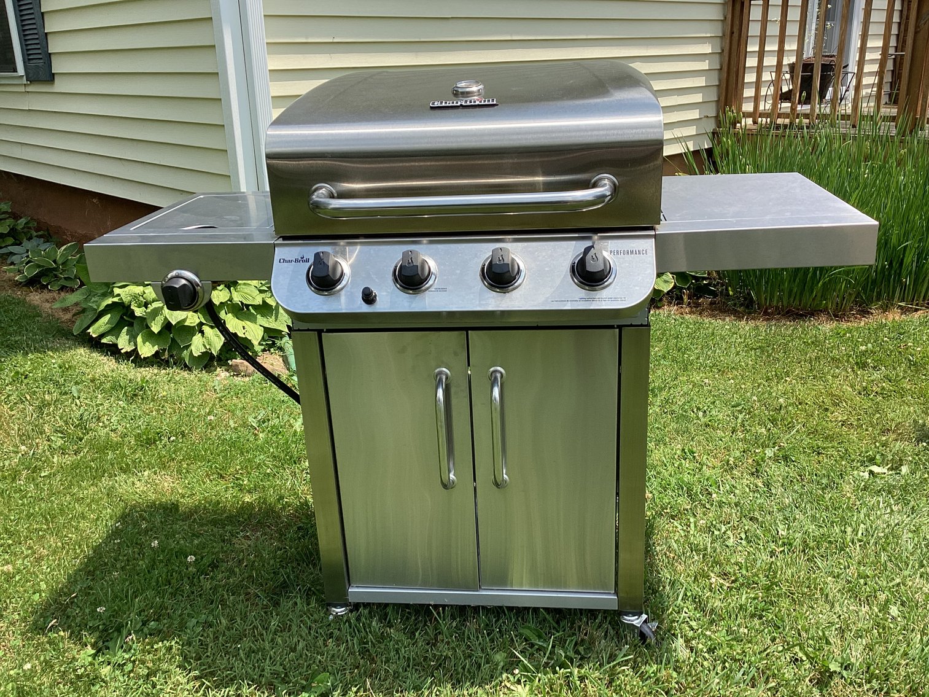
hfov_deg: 58.3
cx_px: 464
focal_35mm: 31
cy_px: 348
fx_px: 832
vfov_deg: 45.4
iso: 25
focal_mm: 3.3
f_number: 2.4
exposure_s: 1/776
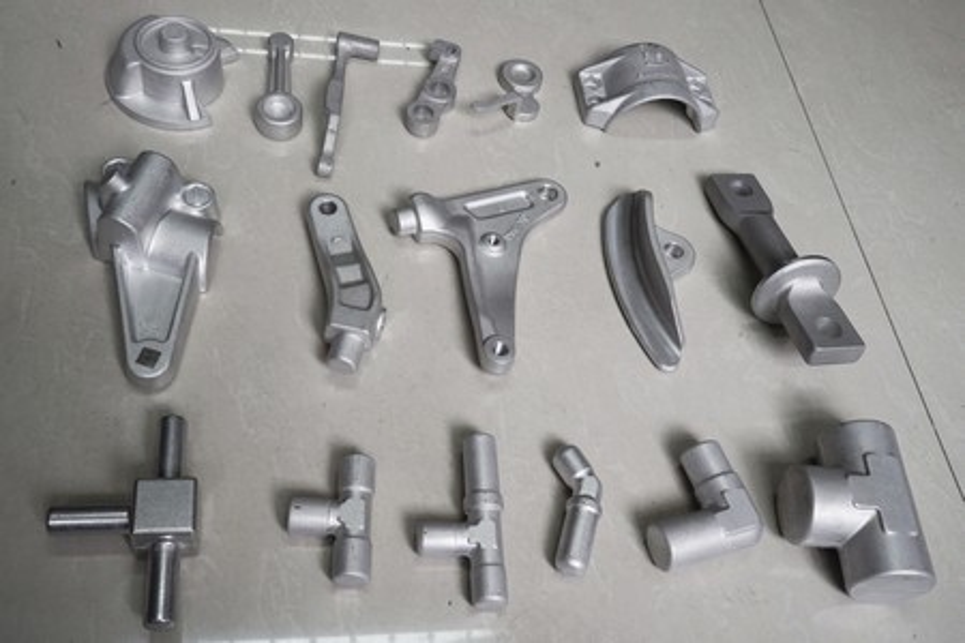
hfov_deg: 58.7
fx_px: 858
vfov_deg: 41.1
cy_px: 322
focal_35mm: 32
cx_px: 482
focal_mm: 32
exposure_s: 1/30
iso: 1000
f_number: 20
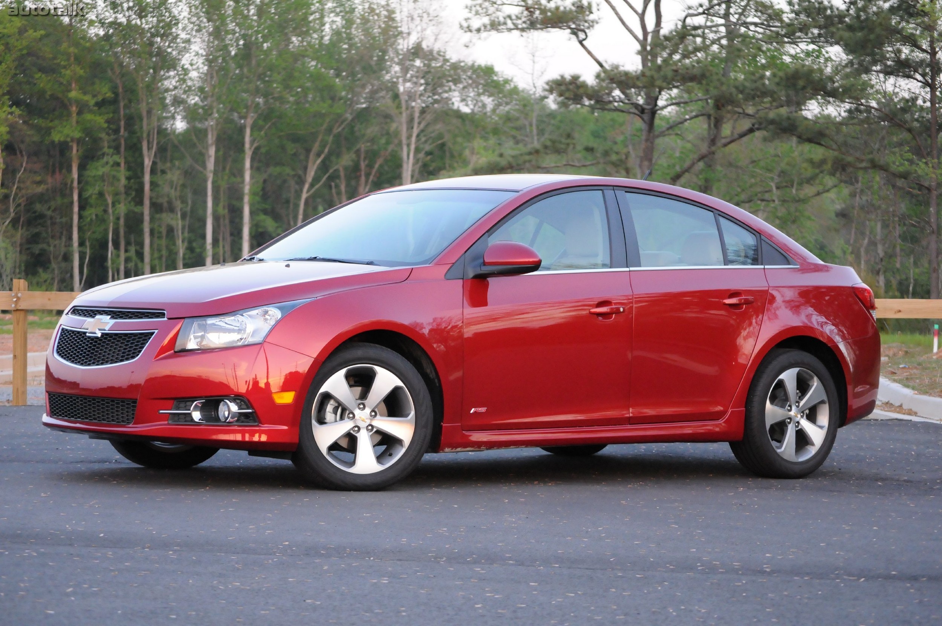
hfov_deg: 21.9
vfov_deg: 14.7
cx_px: 471
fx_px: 2431
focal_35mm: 93
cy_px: 313
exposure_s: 1/250
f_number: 5
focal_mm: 62
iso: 2000
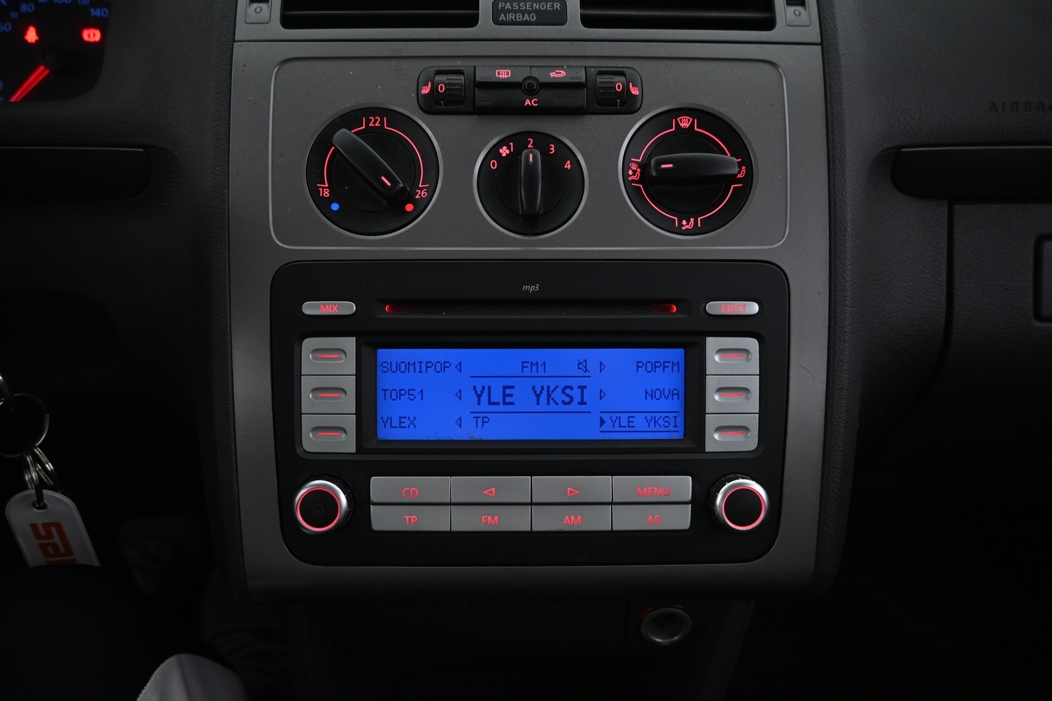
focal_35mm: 24
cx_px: 526
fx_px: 701
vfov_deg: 53.1
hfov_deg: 73.7
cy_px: 350
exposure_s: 1/25
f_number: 3.5
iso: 800
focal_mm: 16
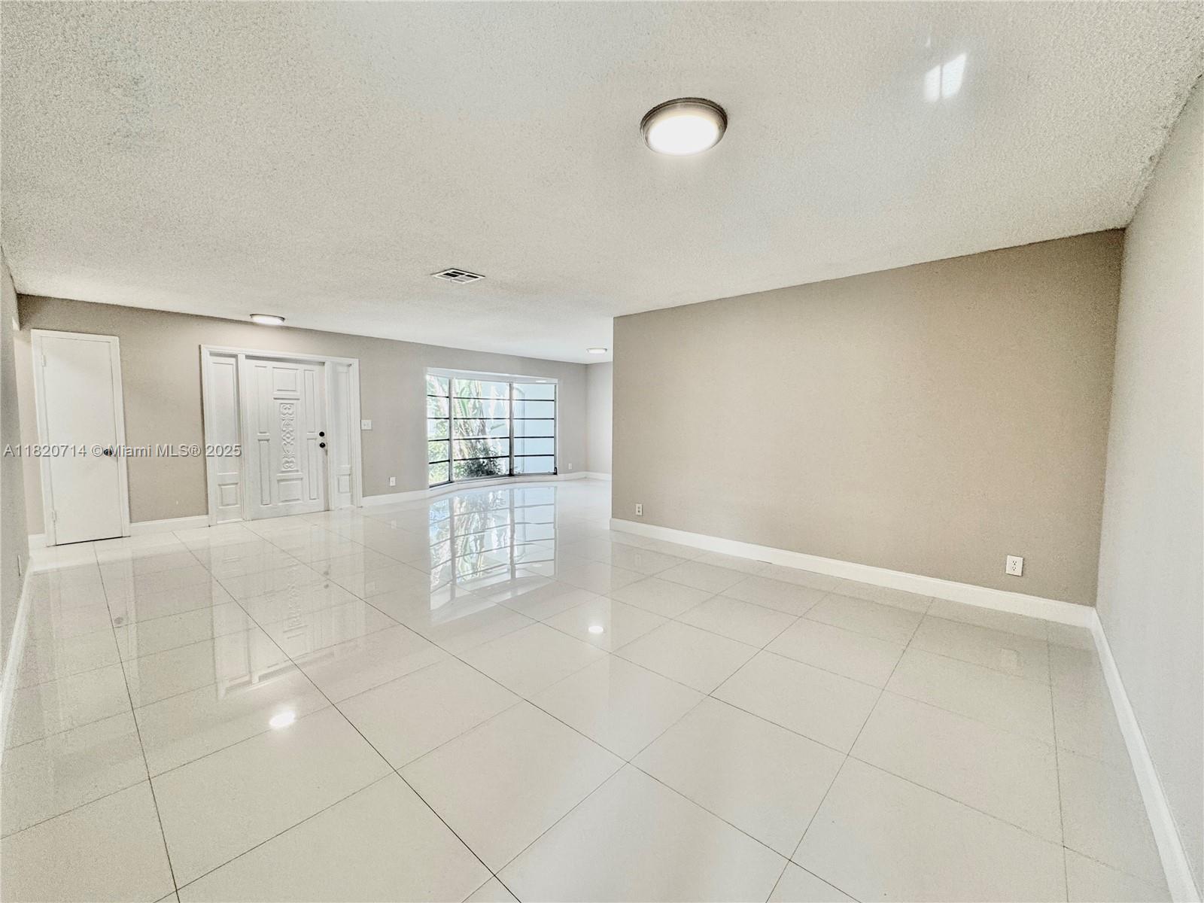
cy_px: 452
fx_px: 487
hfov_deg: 102.1
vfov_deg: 85.7
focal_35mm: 14
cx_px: 602
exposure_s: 1/120
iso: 160
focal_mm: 2.22
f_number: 2.2
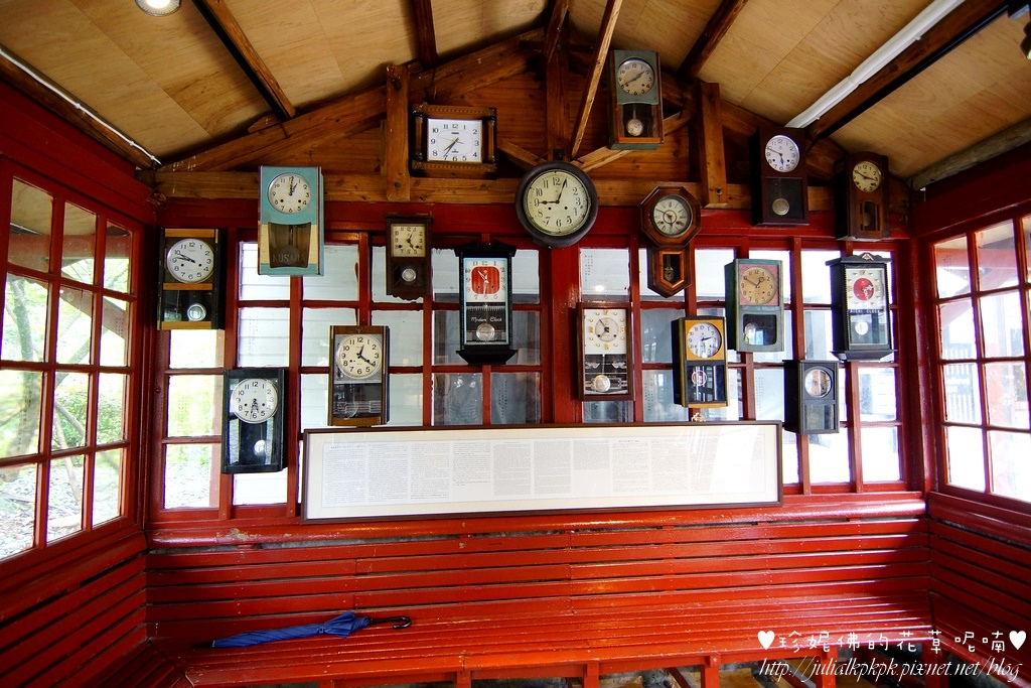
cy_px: 344
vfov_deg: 72.1
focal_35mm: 16
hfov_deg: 95.0
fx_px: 473
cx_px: 516
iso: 640
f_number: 2.8
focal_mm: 11
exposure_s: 1/60
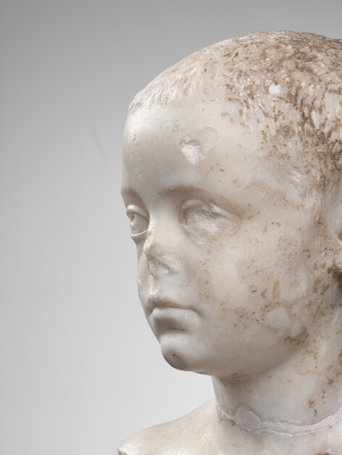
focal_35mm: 133
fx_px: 1750
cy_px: 455
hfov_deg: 11.1
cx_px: 315
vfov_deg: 14.6
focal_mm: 80
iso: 100
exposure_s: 1/125
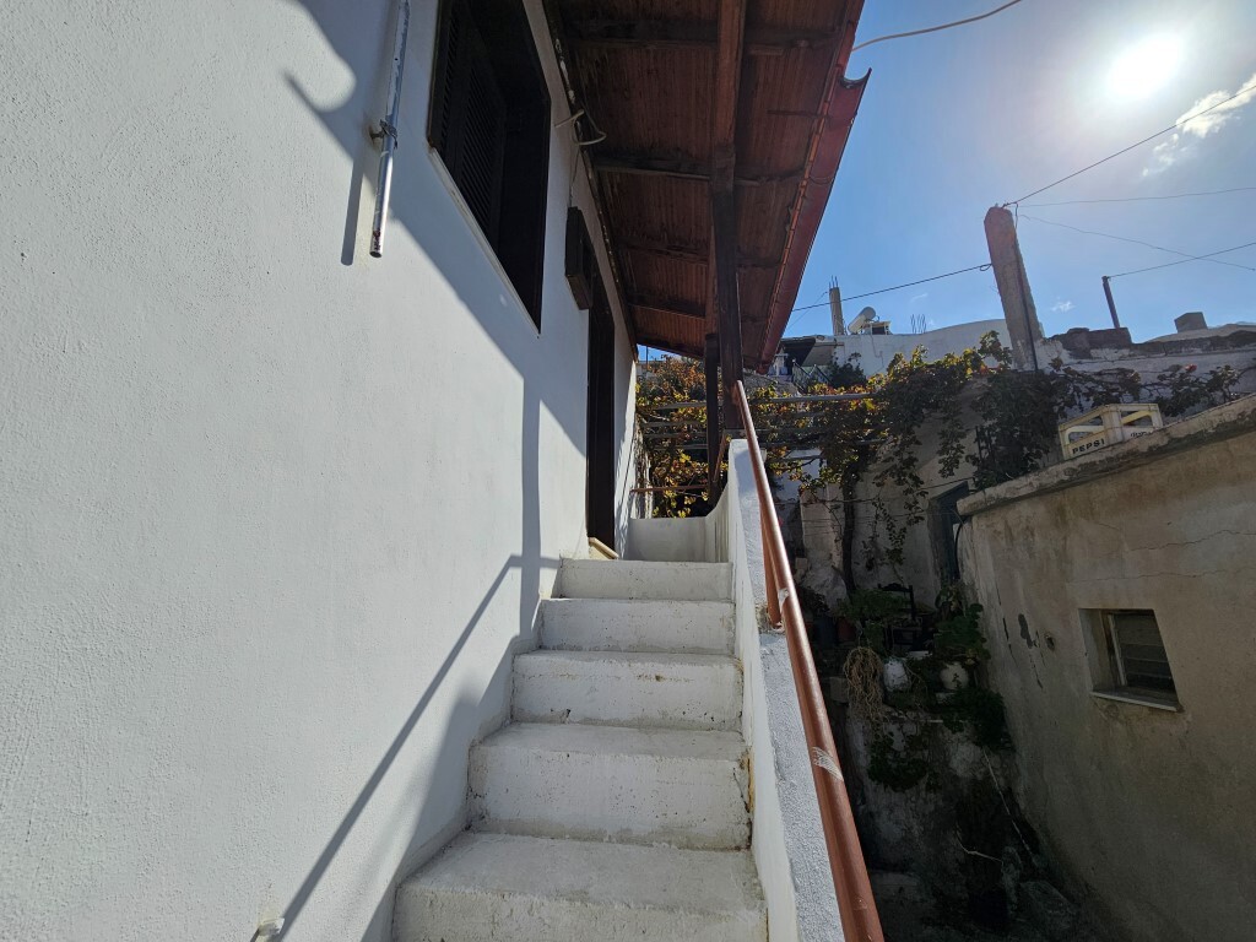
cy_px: 471
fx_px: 472
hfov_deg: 106.2
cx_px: 628
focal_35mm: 13
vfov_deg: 89.9
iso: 50
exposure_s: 1/6444
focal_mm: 2.2
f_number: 2.2
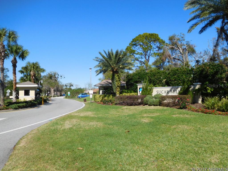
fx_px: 165
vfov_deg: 54.9
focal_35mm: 25
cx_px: 114
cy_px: 86
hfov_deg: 69.4
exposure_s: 1/400
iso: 125
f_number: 6.8
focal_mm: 4.5
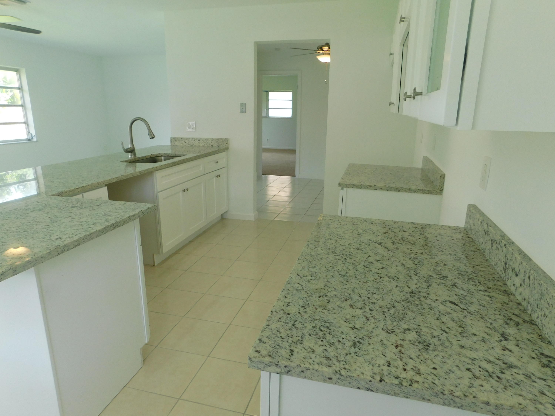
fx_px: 369
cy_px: 208
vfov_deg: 58.9
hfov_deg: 73.9
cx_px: 278
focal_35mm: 23
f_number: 3
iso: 125
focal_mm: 4
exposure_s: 1/100
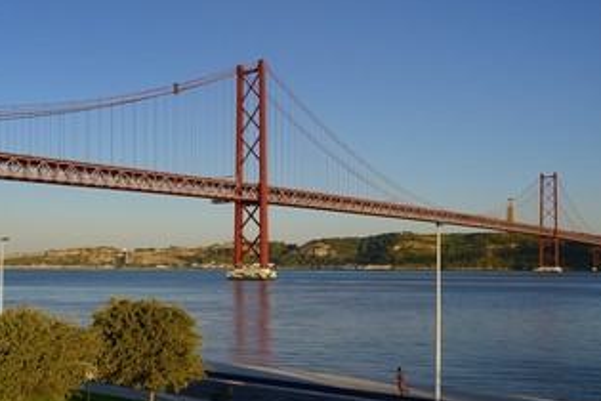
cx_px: 237
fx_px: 534
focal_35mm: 32
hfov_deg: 58.2
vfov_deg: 40.8
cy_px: 256
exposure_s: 1/160
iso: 100
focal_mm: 24
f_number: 9
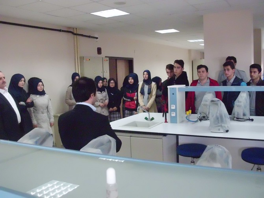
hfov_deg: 51.4
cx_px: 132
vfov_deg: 39.6
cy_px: 99
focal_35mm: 36
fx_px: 274
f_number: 2.9
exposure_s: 1/60
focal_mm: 6.3
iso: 800
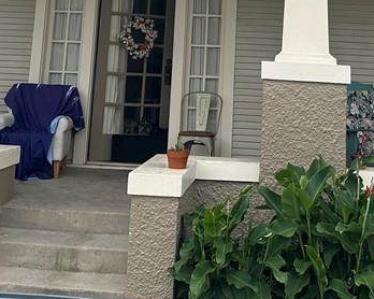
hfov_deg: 27.5
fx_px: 763
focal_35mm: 69
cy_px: -74
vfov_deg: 20.5
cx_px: 214
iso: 80
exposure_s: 1/2252
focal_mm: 6.86
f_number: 1.78
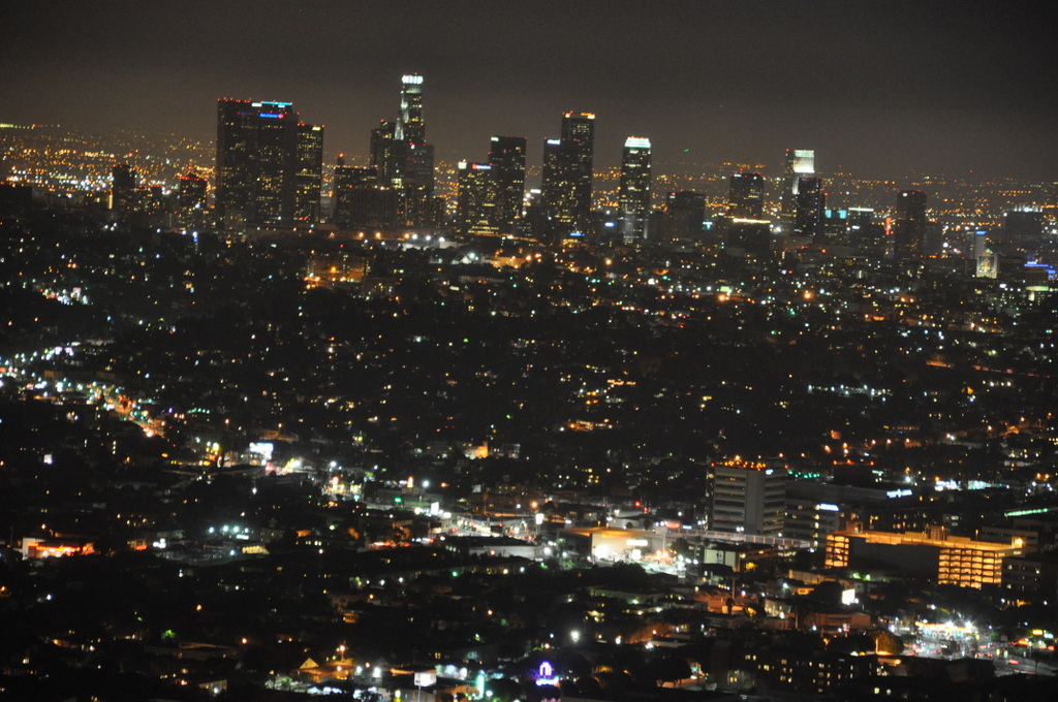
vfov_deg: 8.7
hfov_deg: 13.1
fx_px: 4623
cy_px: 351
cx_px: 529
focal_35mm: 158
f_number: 5.6
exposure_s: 1/2.5
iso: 1600
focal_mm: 105
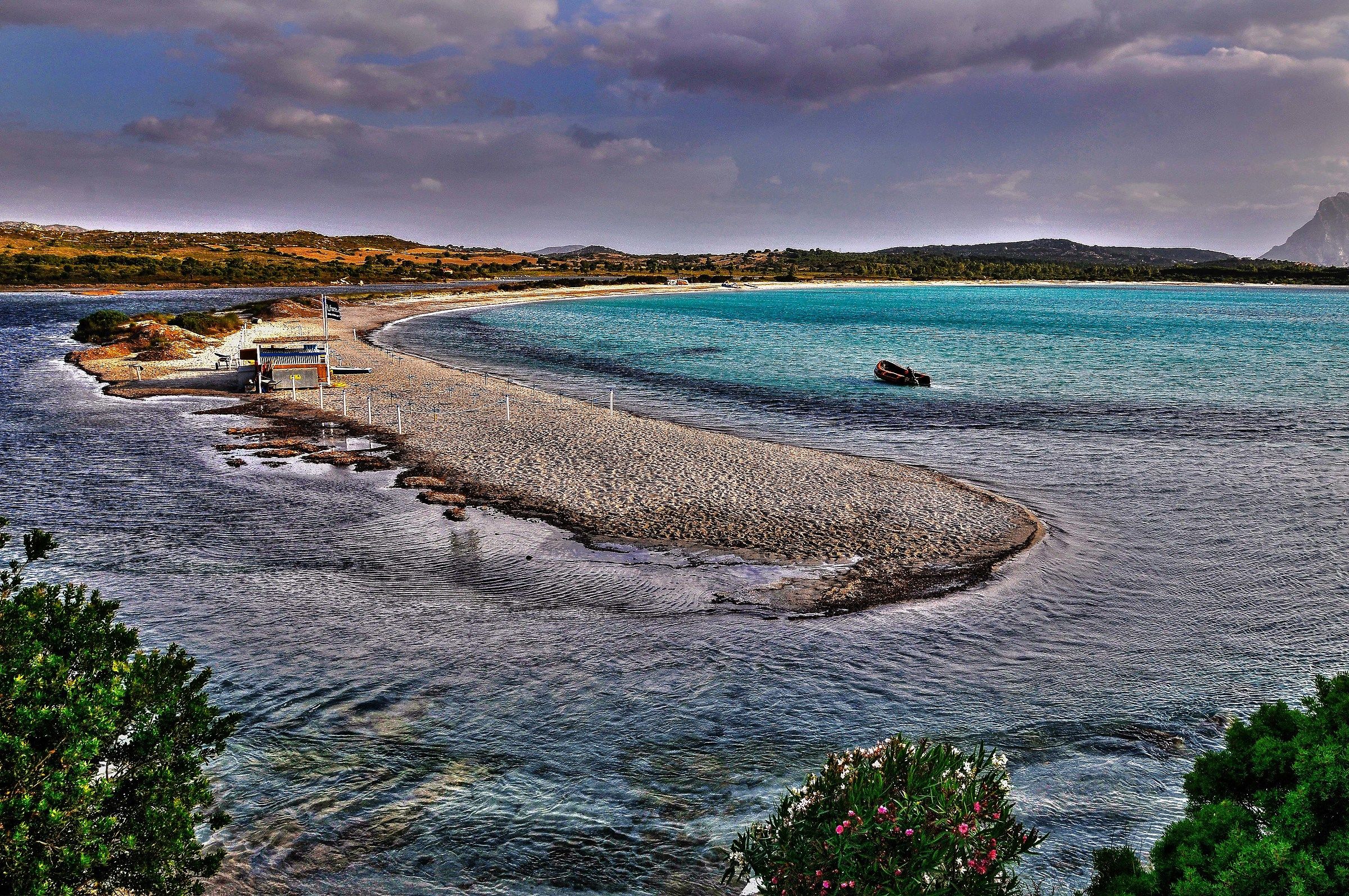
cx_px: 674
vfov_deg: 43.5
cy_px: 448
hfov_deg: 62.0
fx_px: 1123
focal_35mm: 30
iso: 200
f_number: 13
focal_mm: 20
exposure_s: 1/125
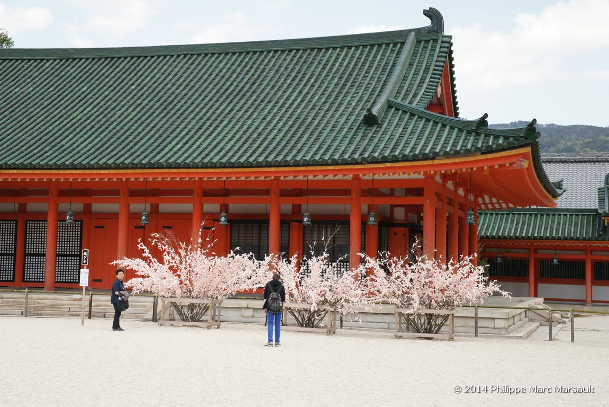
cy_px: 204
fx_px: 931
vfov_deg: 24.6
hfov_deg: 36.2
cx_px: 304
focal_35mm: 55
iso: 400
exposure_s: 1/160
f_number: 11
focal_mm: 55
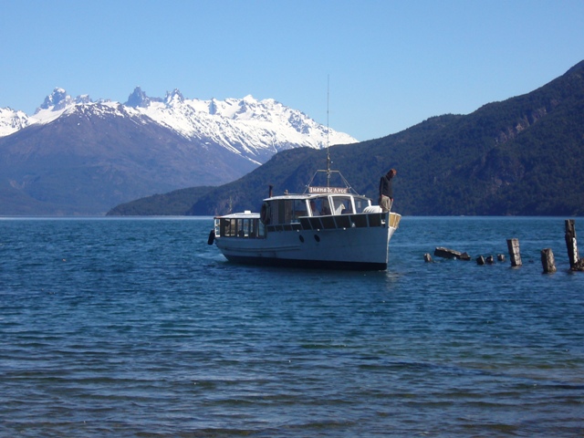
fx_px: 1771
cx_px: 292
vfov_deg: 14.1
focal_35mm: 105
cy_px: 219
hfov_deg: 18.7
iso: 80
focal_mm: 13.9
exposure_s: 1/640
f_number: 4.4
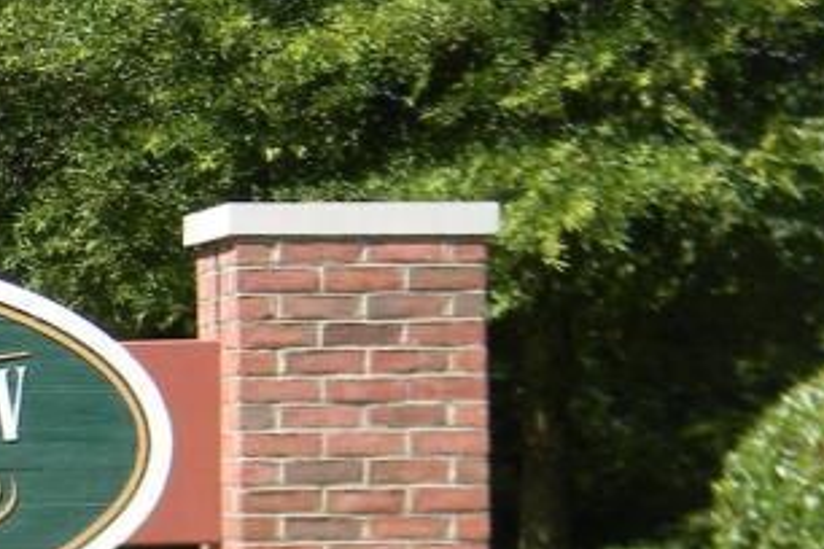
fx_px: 4463
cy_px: 425
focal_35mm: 195
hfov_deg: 10.3
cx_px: -345
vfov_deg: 7.0
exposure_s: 1/310
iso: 80
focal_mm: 10.1
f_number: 4.1
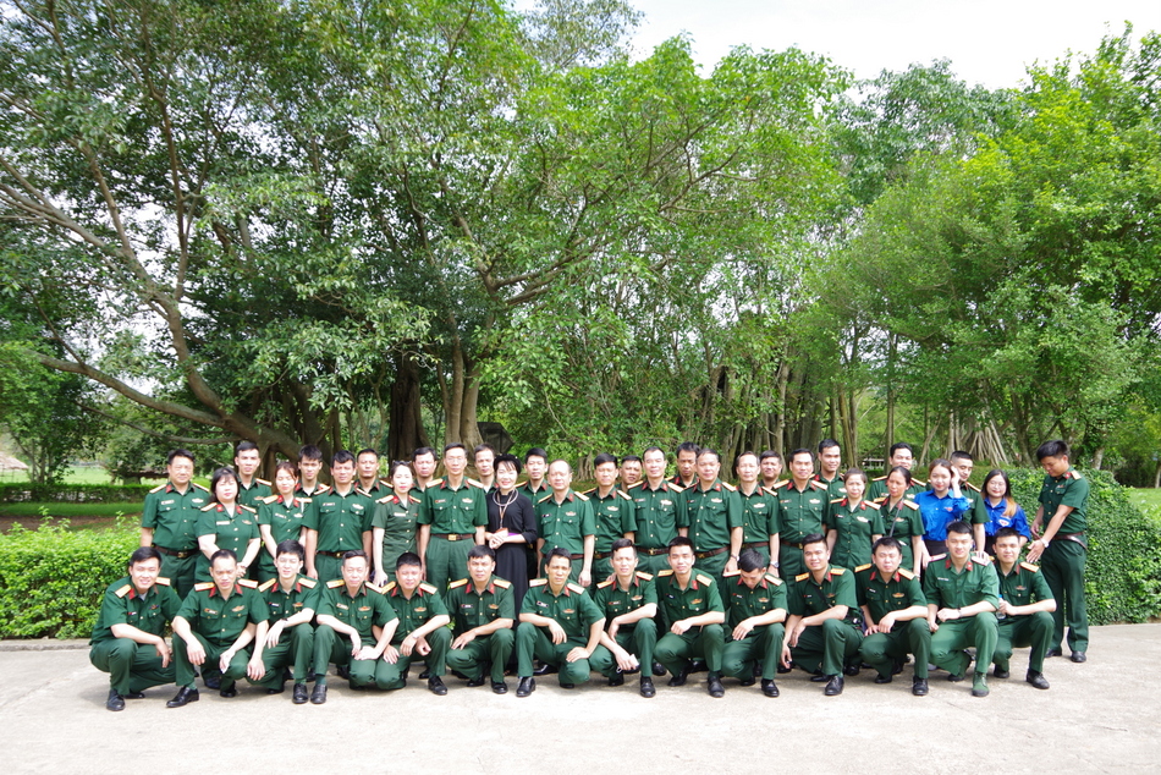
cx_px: 580
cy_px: 388
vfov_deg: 48.0
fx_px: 871
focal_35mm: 27
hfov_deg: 67.4
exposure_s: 1/100
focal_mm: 18
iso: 100
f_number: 5.6
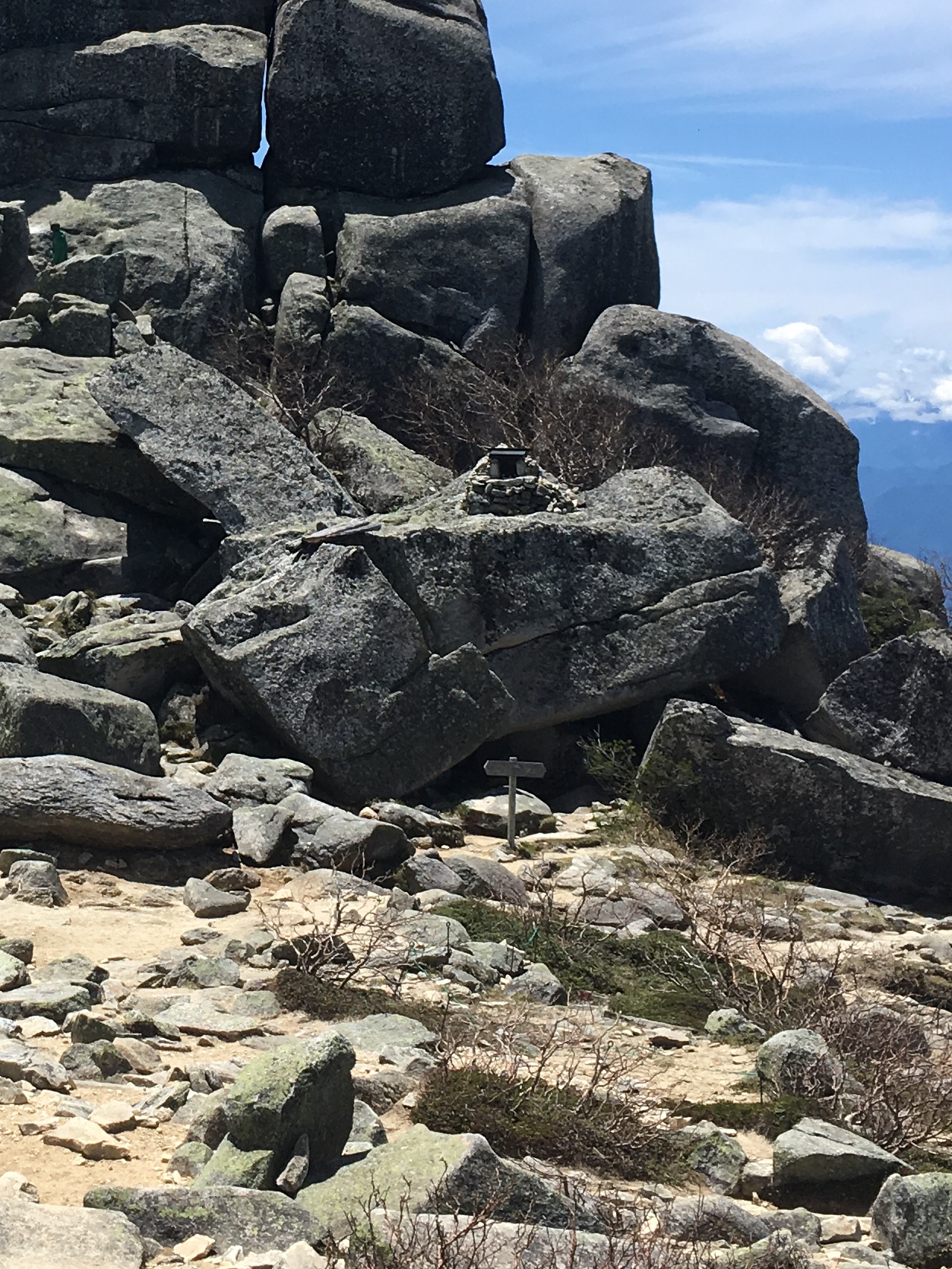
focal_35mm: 70
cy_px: 299
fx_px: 2566
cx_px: 96
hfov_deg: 20.6
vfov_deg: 27.3
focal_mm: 4.15
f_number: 2.2
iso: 25
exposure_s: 1/2079
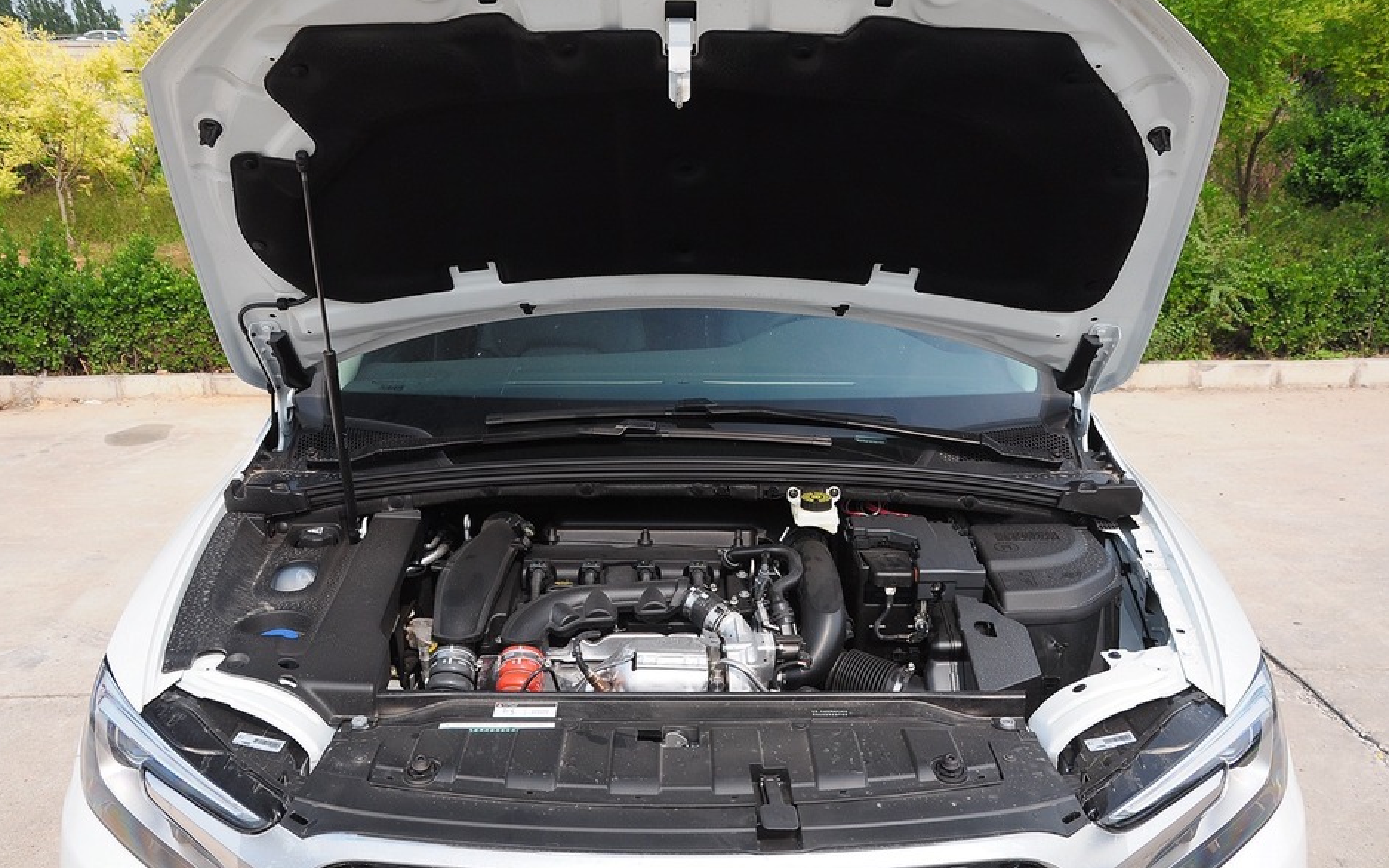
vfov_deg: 38.8
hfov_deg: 58.9
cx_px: 690
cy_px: 438
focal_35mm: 33
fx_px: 1231
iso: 320
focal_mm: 21
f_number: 7.1
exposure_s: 1/200
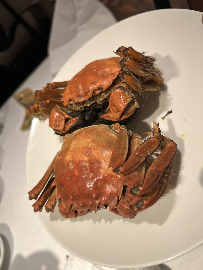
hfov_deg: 53.1
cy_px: 135
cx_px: 102
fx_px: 203
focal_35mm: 26
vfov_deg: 67.3
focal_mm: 5.7
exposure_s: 1/50
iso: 125
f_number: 1.5
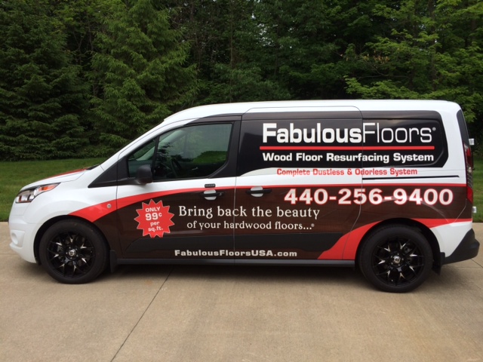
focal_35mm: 30
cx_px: 242
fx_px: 419
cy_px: 181
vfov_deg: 46.8
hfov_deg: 60.0
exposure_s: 1/554
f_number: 2.2
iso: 32
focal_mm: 4.12
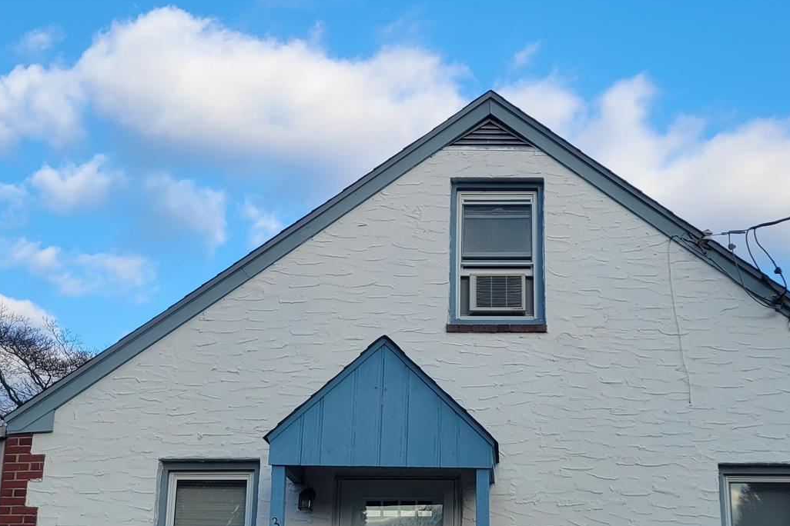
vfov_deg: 25.0
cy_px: 328
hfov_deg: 36.7
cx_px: 486
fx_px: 1185
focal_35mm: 54
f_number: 1.8
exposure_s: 1/1081
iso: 40
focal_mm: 5.4
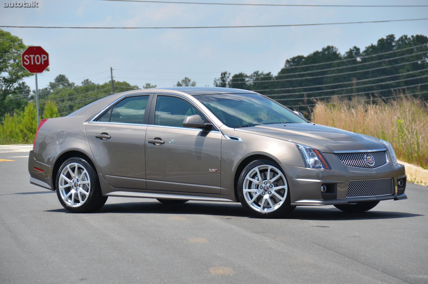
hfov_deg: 11.4
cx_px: 214
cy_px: 142
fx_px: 2136
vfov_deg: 7.6
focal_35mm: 180
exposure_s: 1/1600
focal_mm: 120
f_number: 6.3
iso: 400
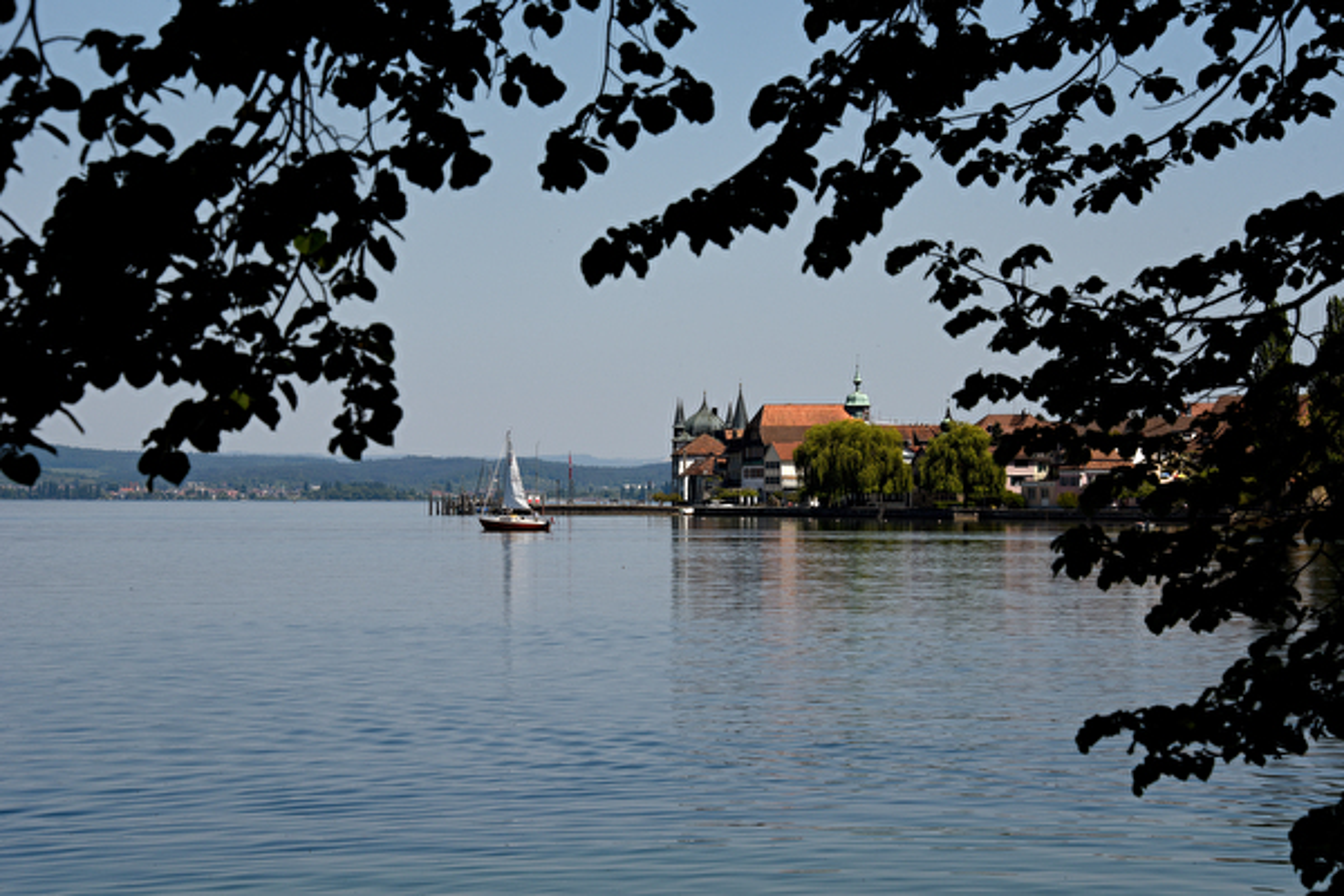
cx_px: 672
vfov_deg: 13.0
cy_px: 448
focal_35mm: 105
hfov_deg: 19.5
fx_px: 3920
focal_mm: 105
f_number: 13
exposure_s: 1/320
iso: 100
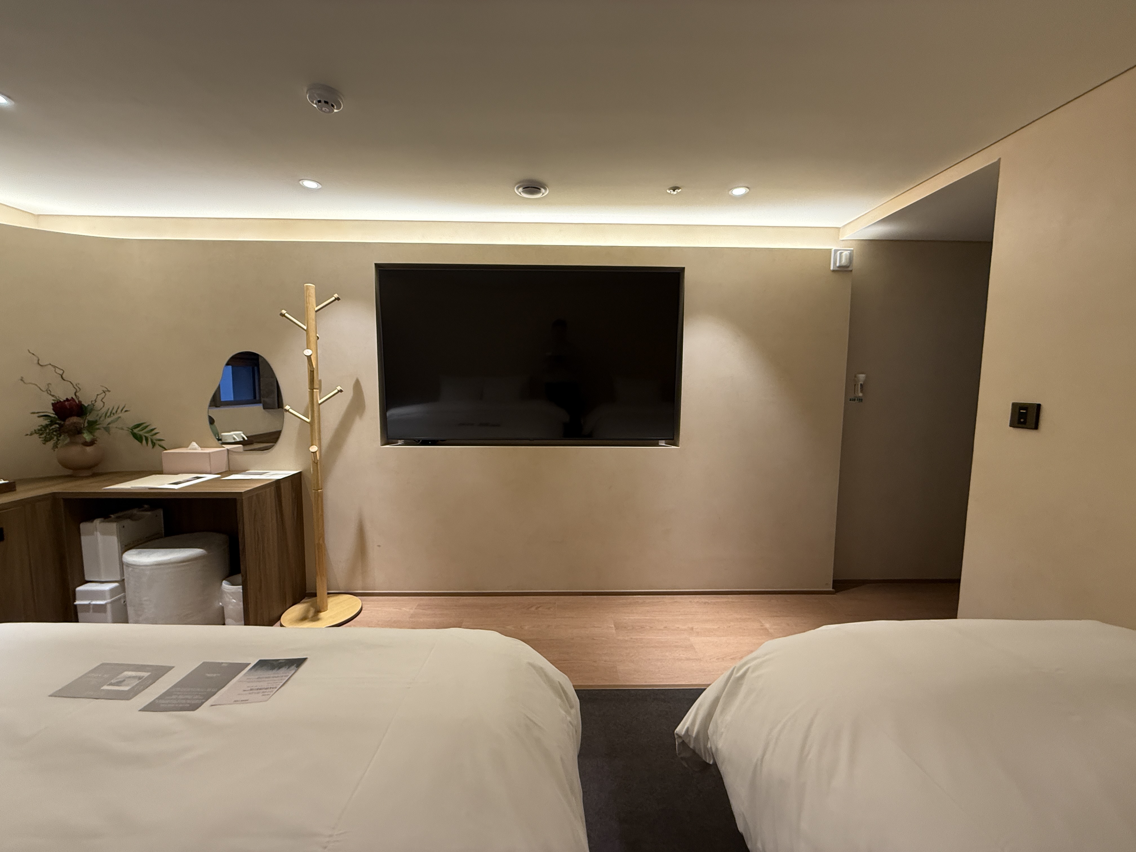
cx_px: 568
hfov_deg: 102.1
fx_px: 459
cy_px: 426
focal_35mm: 14
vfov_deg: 85.7
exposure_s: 1/60
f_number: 2.2
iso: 200
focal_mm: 2.22
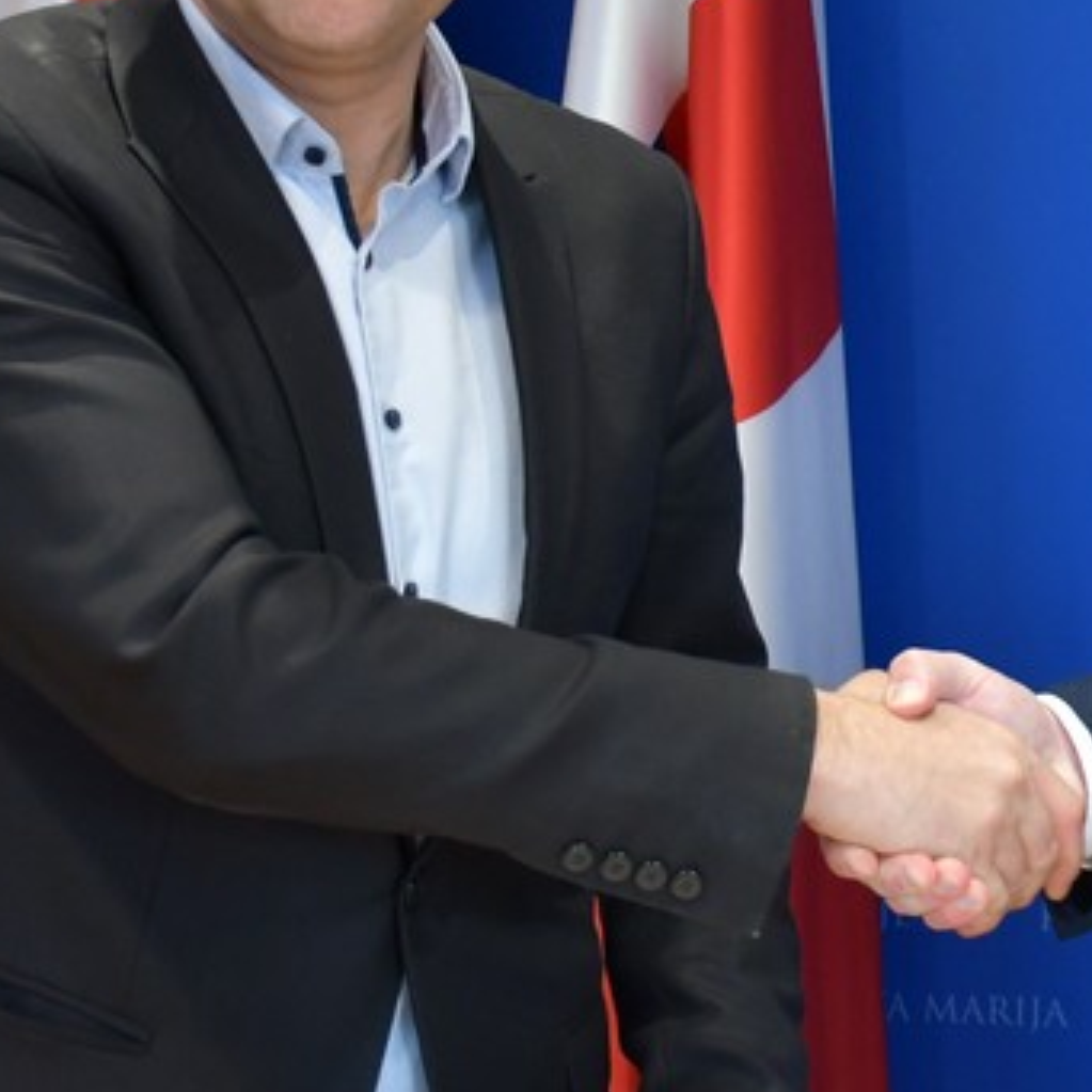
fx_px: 3640
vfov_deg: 16.9
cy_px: 239
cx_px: 1291
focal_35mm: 102
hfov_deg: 16.4
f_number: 4
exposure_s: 1/125
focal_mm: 27
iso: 1250
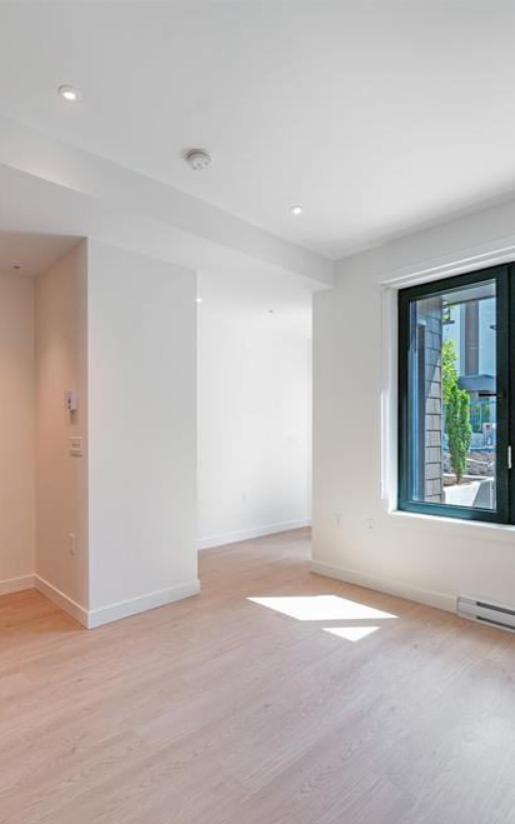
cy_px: 425
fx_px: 427
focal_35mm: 19
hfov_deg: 62.2
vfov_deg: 88.0
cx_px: 242
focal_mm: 12
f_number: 6.3
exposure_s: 1/250
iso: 100
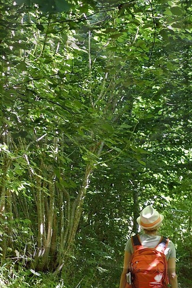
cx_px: 147
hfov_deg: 6.9
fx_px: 1584
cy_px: 47
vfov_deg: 10.4
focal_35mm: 198
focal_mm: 44
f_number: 5
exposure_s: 1/40
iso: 200
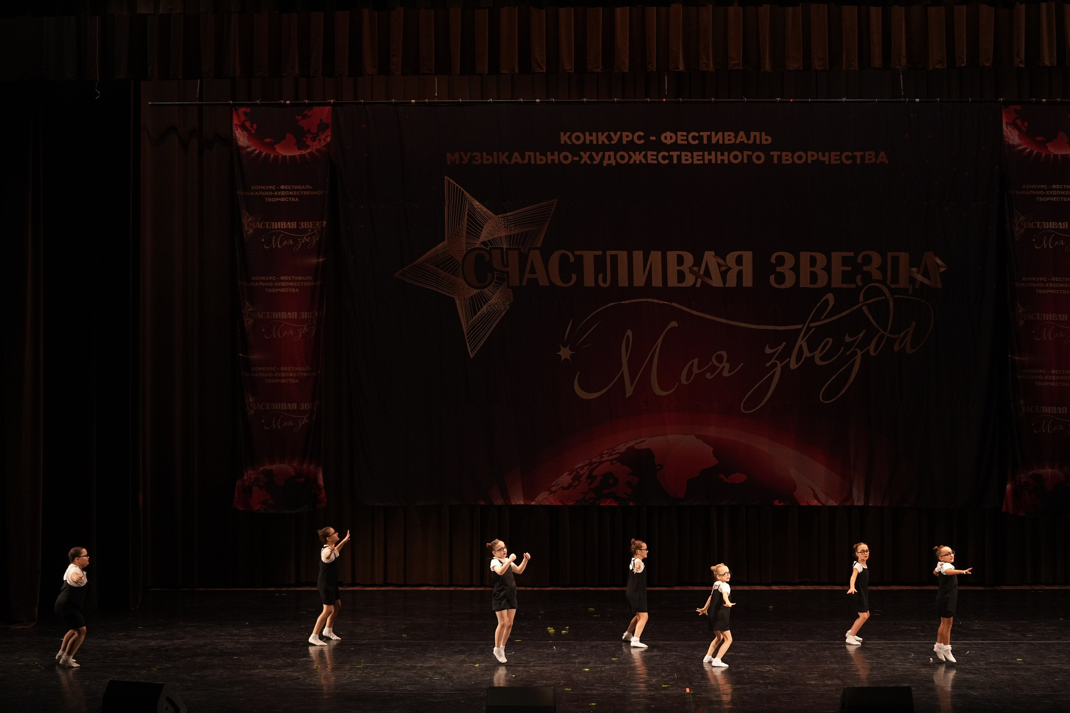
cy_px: 356
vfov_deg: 19.5
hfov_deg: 28.8
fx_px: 2081
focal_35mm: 70
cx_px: 535
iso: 1600
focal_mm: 70
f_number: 2.8
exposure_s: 1/400
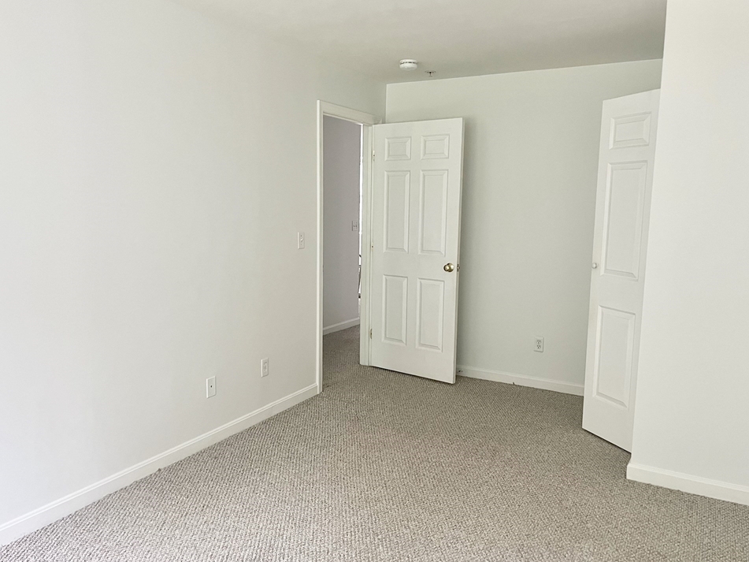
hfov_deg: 63.4
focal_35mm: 28
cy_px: 277
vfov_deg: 49.7
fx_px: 606
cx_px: 372
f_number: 1.6
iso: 200
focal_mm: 5.1
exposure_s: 1/60
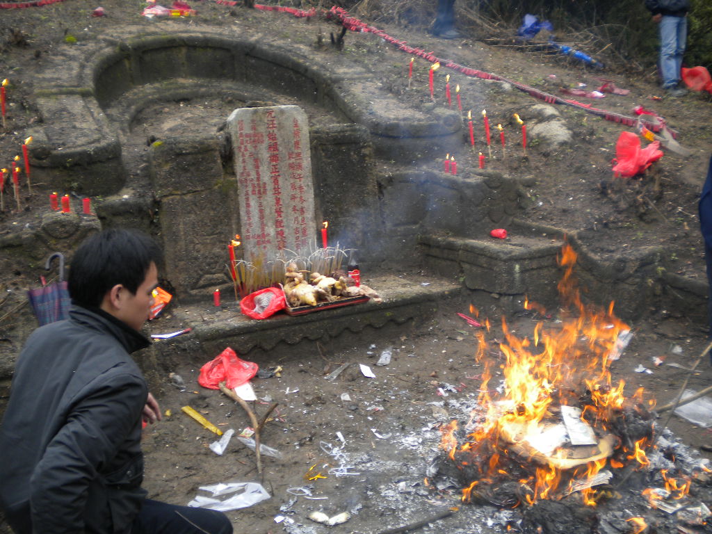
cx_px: 356
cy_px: 267
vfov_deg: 40.7
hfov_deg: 52.6
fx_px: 720
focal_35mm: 35
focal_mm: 6.3
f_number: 3.1
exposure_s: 1/180
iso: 80
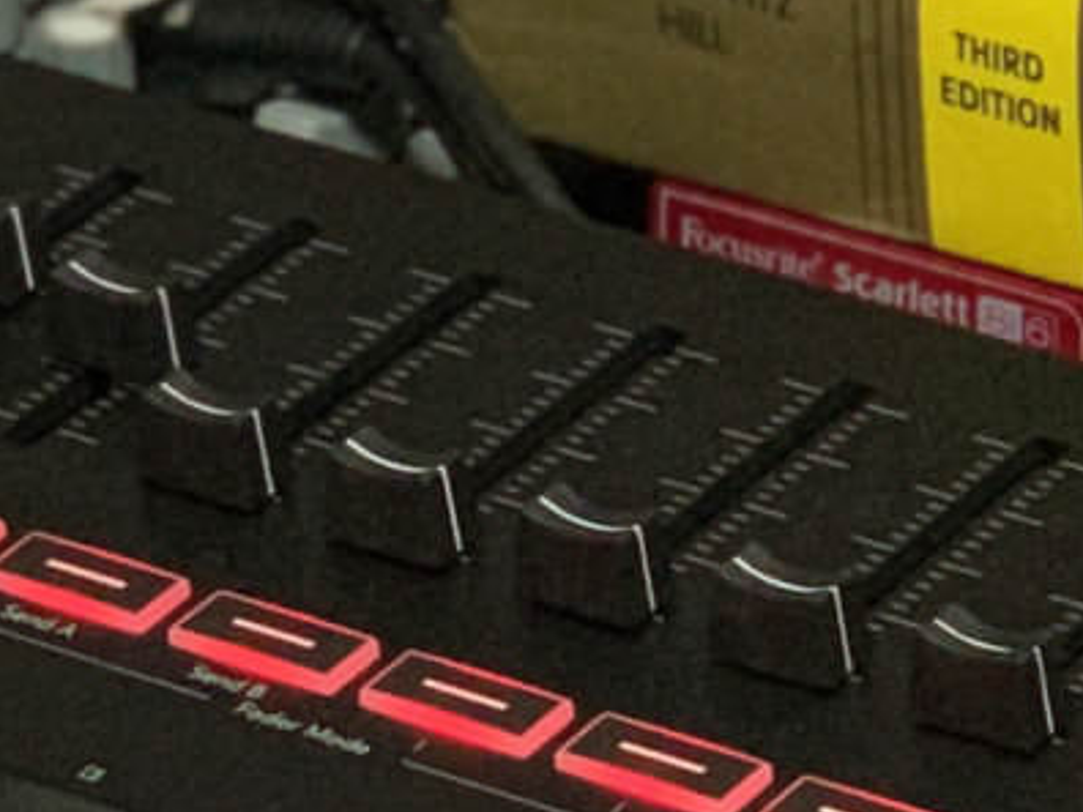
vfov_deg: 4.4
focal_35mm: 336
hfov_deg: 5.9
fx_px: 10512
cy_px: 361
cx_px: 435
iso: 320
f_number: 2.4
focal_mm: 6
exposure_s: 1/60
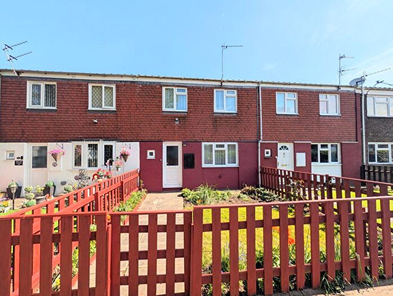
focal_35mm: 12
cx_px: 196
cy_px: 148
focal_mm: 2.02
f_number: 1.7
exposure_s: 1/2252
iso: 50
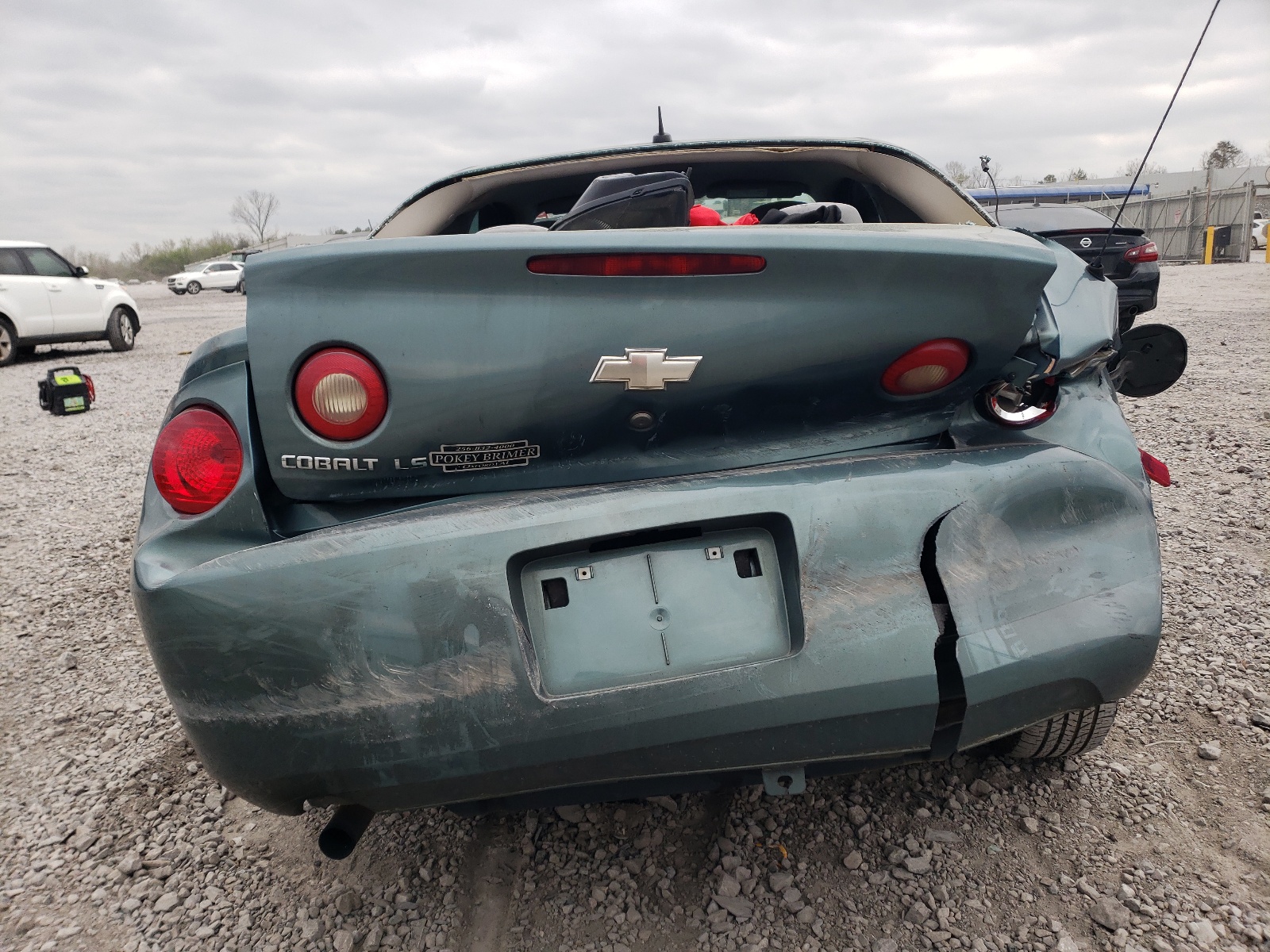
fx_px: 954
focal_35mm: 26
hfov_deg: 67.3
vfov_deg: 53.1
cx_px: 635
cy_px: 476
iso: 50
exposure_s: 1/1250
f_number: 1.5
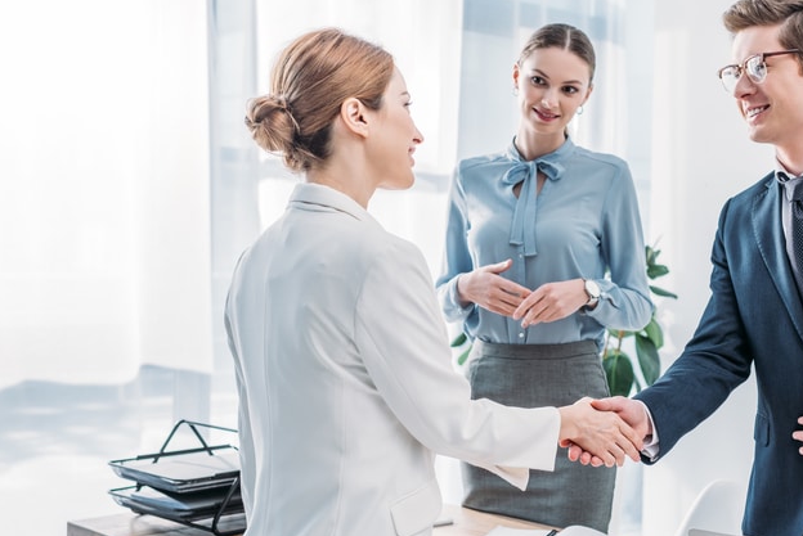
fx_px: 1250
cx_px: 596
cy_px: 280
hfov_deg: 34.9
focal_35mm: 56
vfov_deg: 24.2
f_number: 3.5
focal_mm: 35
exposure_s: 1/200
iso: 250
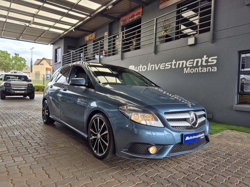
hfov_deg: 73.9
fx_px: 166
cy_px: 94
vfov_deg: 58.9
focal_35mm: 23
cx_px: 125
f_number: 1.8
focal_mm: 5.4
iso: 25
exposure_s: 1/206
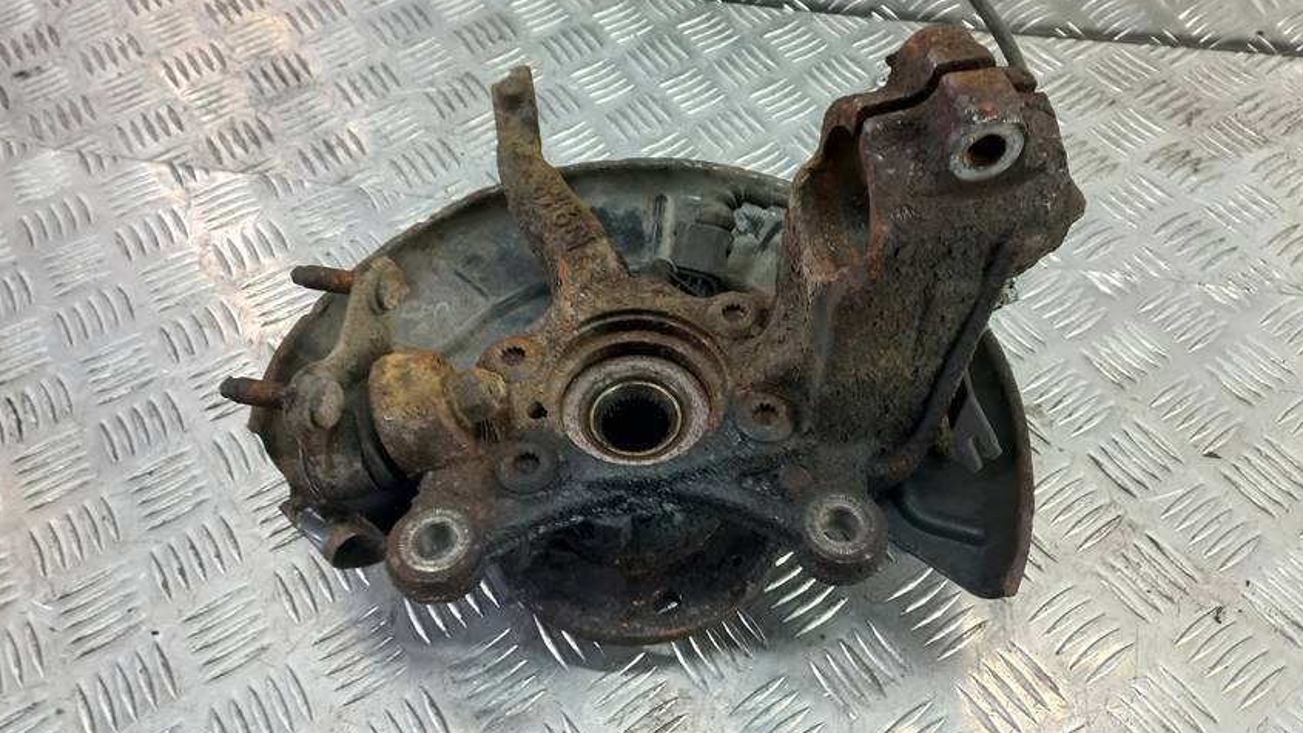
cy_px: 282
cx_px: 678
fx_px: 1140
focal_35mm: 33
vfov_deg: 35.5
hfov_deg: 59.5
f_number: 1.8
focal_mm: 4.6
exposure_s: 1/50
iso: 100
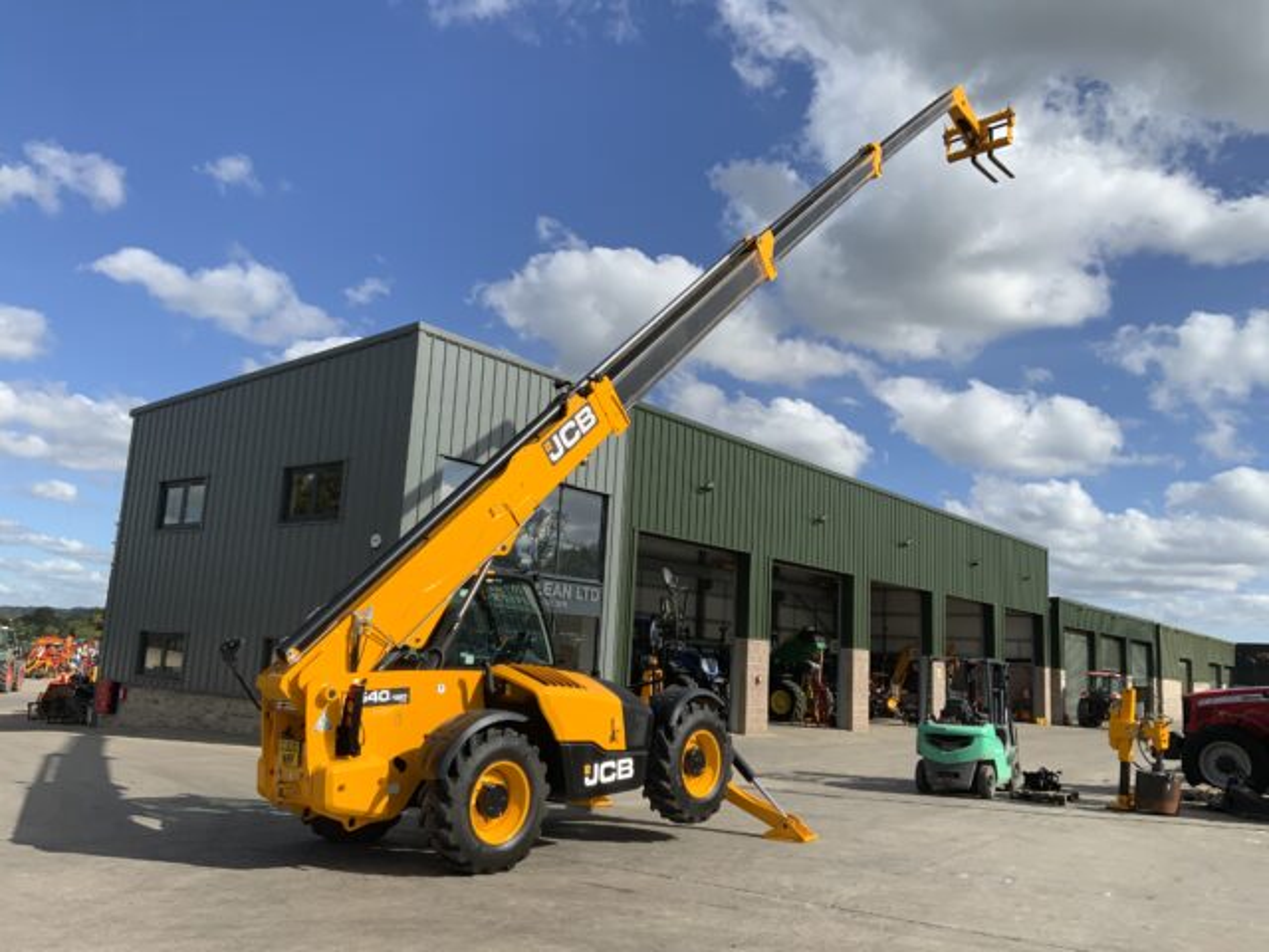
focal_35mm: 29
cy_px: 476
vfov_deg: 48.2
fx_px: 1063
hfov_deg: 61.7
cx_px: 634
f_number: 1.8
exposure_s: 1/2538
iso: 16
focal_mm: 3
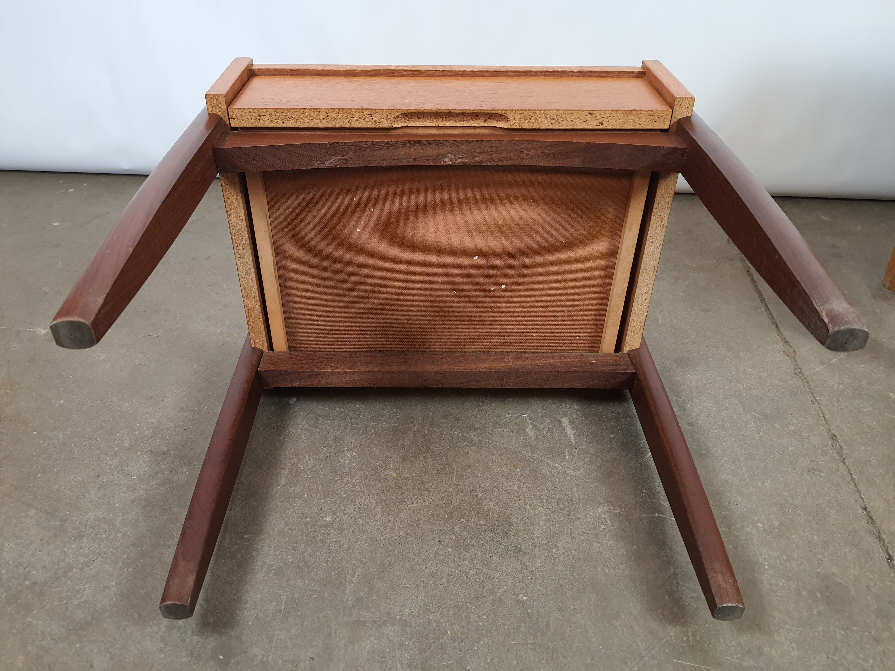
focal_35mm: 26
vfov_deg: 53.1
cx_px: 448
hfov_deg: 67.3
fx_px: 672
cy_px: 336
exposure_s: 1/100
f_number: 1.7
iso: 160
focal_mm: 4.32
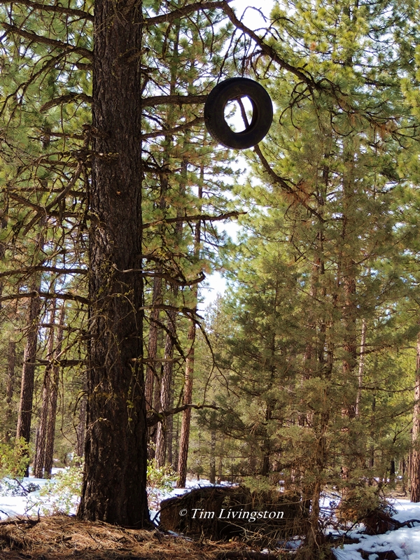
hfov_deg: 14.8
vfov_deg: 19.6
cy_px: 280
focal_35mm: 100
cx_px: 210
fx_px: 1618
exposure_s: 1/250
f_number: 4.1
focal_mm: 17.8
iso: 100
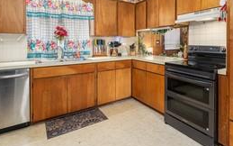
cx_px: 145
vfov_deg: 53.1
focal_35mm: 22
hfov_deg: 78.3
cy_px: 41
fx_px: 140
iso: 640
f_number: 7.1
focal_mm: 14
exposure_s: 1/2
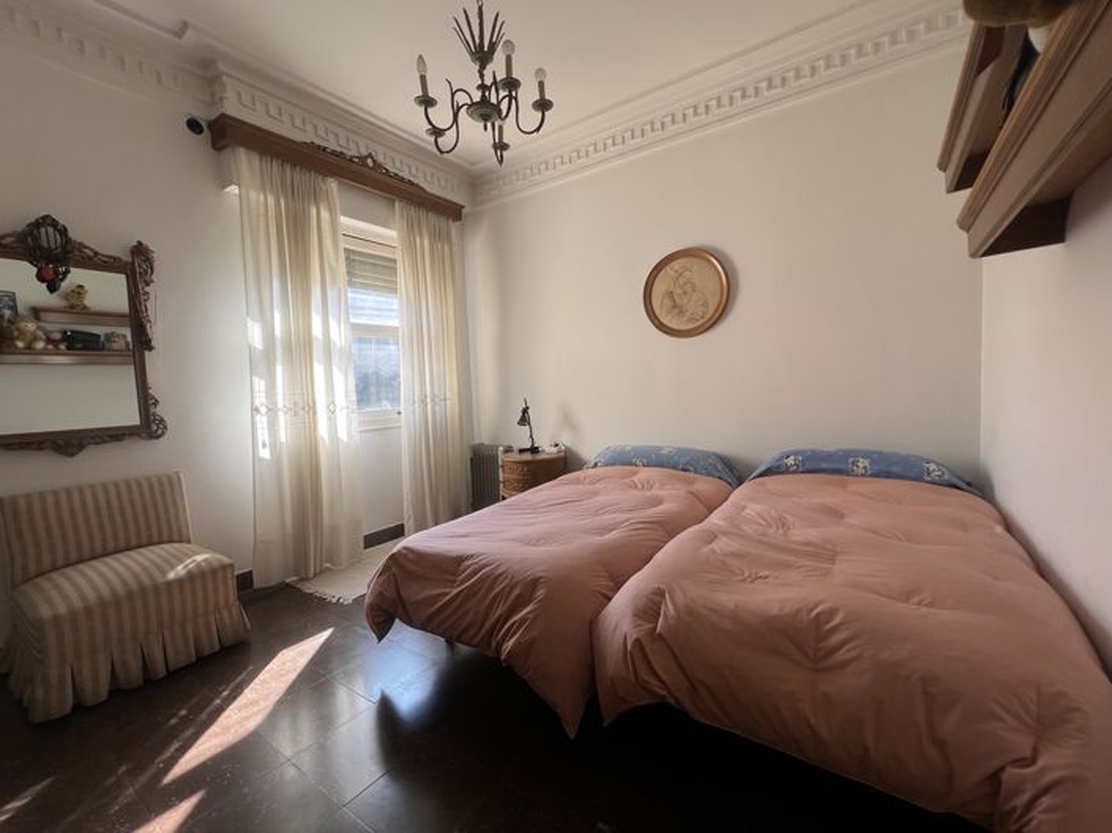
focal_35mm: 13
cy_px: 416
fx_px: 417
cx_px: 556
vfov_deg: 89.9
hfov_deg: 106.2
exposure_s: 1/183
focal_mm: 1.57
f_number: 1.8
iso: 32
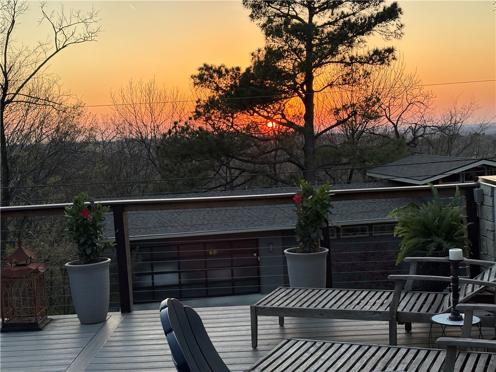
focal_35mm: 52
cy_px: 186
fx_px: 745
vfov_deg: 28.0
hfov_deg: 36.8
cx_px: 248
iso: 40
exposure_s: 1/269
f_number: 1.6
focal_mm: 5.96
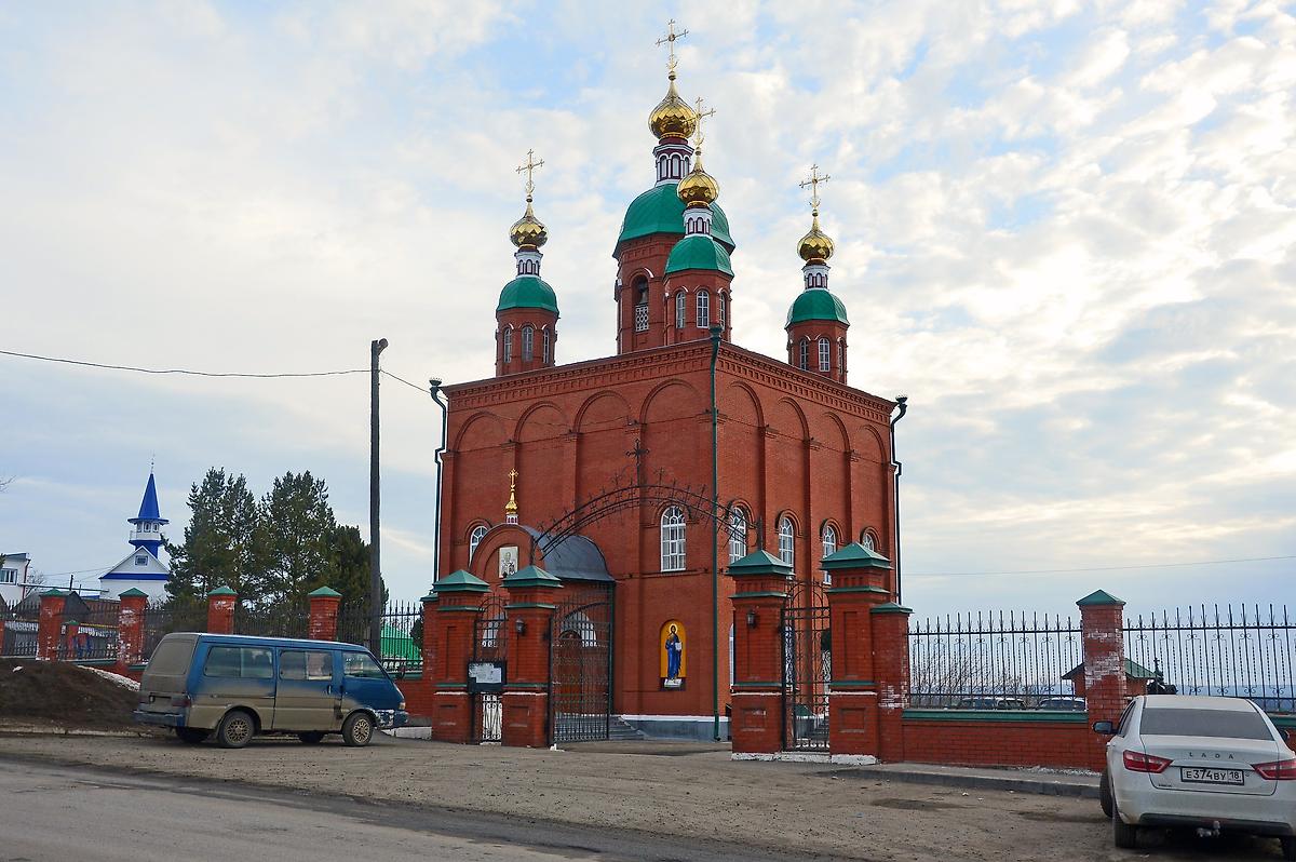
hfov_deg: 53.2
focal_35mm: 36
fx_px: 1295
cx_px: 648
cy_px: 431
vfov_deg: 36.8
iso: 400
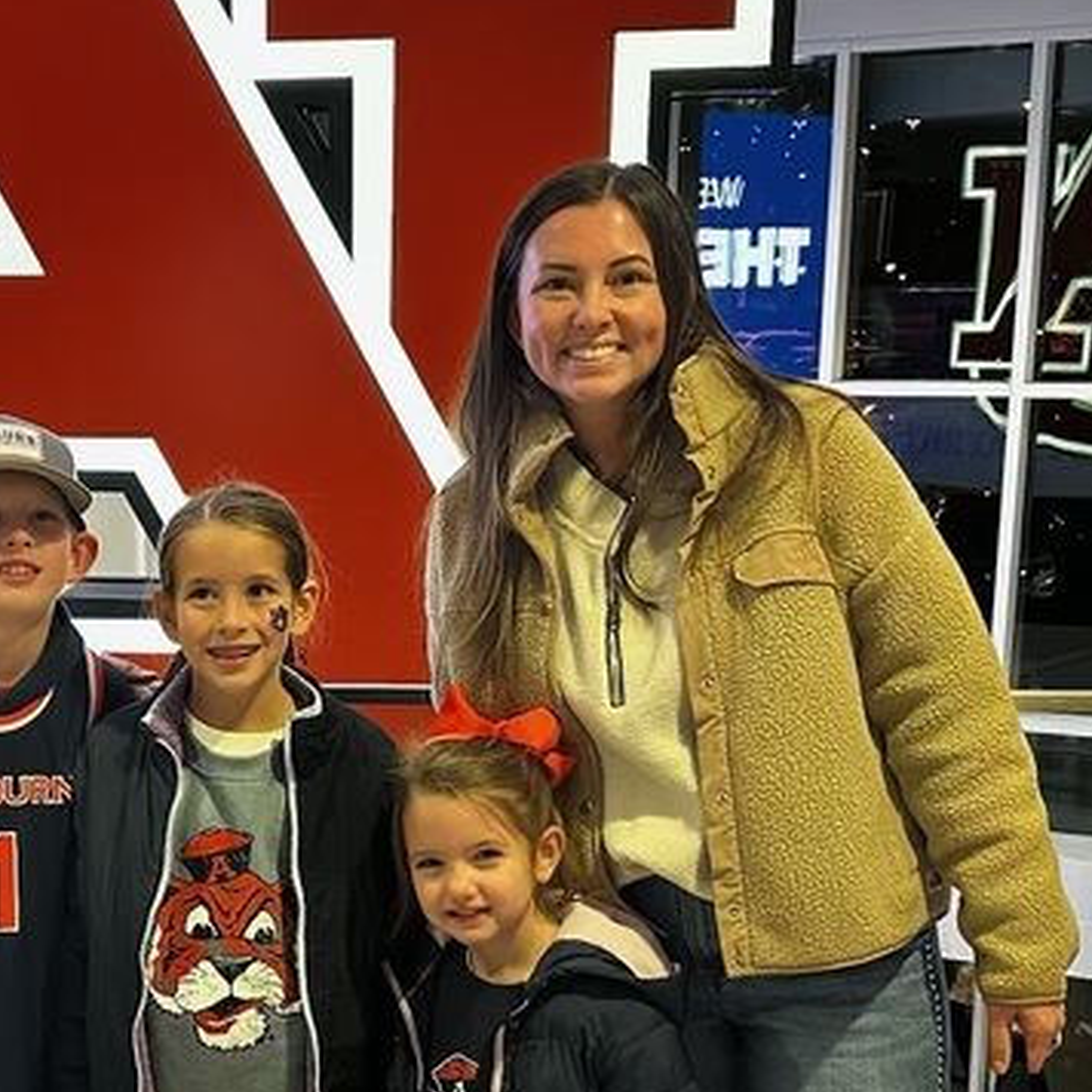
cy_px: 767
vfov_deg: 27.9
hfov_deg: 27.6
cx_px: 233
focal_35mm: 61
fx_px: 2177
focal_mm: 6.86
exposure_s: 1/60
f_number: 1.78
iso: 320
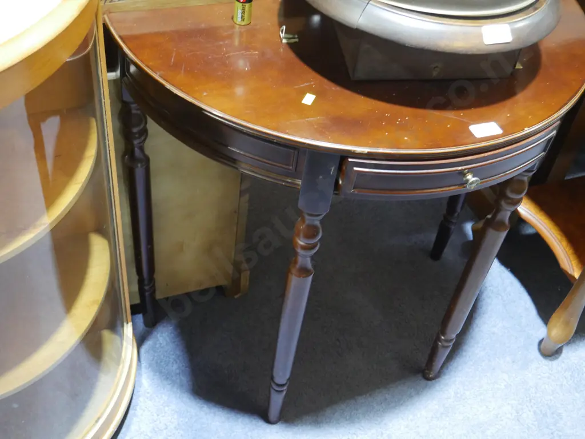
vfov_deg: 34.4
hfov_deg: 44.8
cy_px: 220
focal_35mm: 42
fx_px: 710
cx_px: 292
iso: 3200
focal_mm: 21
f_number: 4.6
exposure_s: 1/60
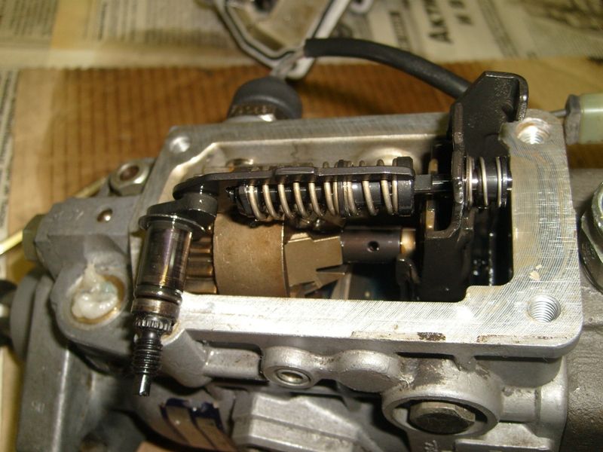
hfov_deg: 52.6
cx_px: 302
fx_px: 610
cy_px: 226
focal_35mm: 35
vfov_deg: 40.7
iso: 100
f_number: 2.8
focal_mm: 5.8
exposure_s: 1/45
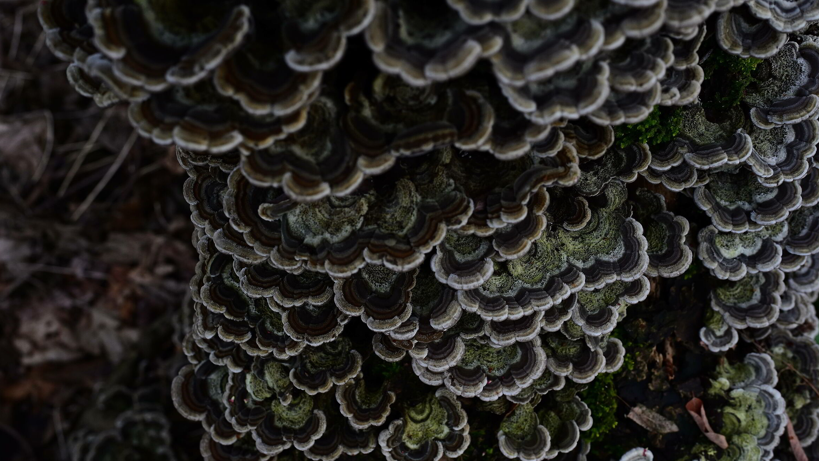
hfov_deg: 47.4
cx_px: 418
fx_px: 934
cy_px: 202
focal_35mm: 43
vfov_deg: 27.7
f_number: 8
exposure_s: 1/100
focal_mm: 40
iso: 800
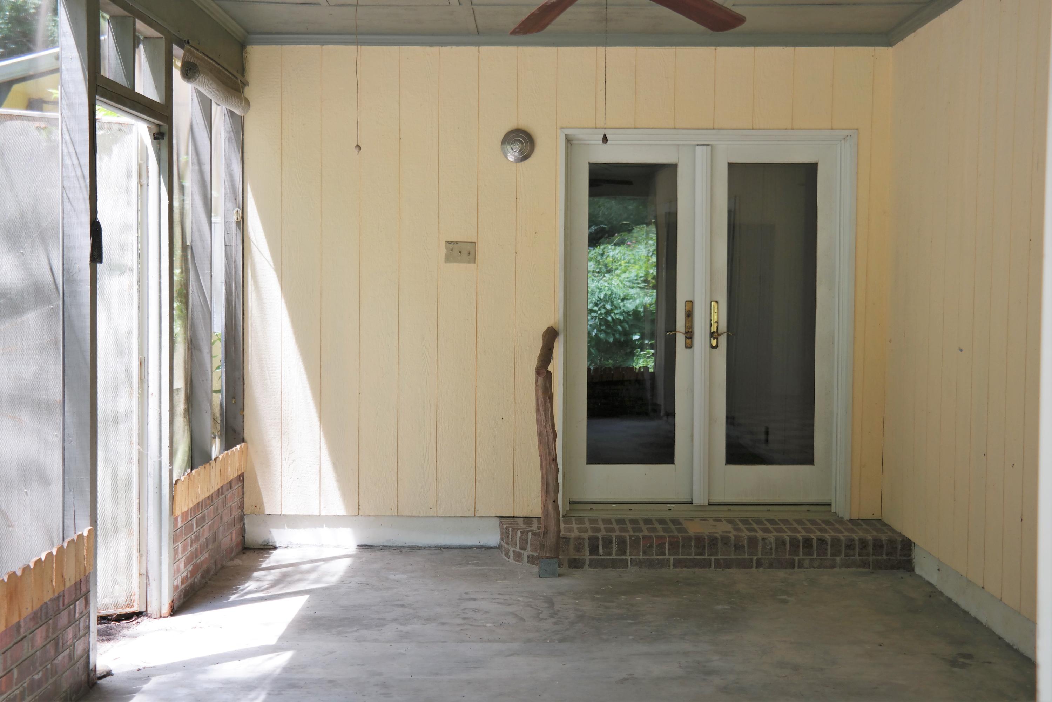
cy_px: 351
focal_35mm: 44
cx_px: 526
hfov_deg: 44.5
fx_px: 1286
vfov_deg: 30.5
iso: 200
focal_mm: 29
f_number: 4.5
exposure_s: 1/100
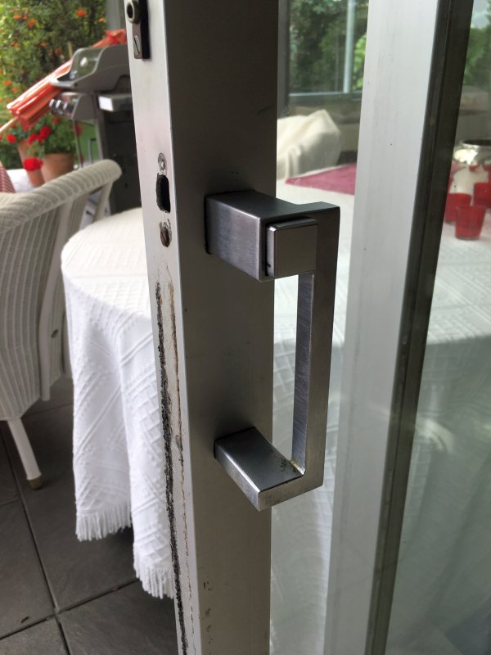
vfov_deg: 61.7
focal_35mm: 29
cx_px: 246
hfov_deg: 48.2
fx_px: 548
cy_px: 328
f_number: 2.2
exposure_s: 1/128
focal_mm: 4.15
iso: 25
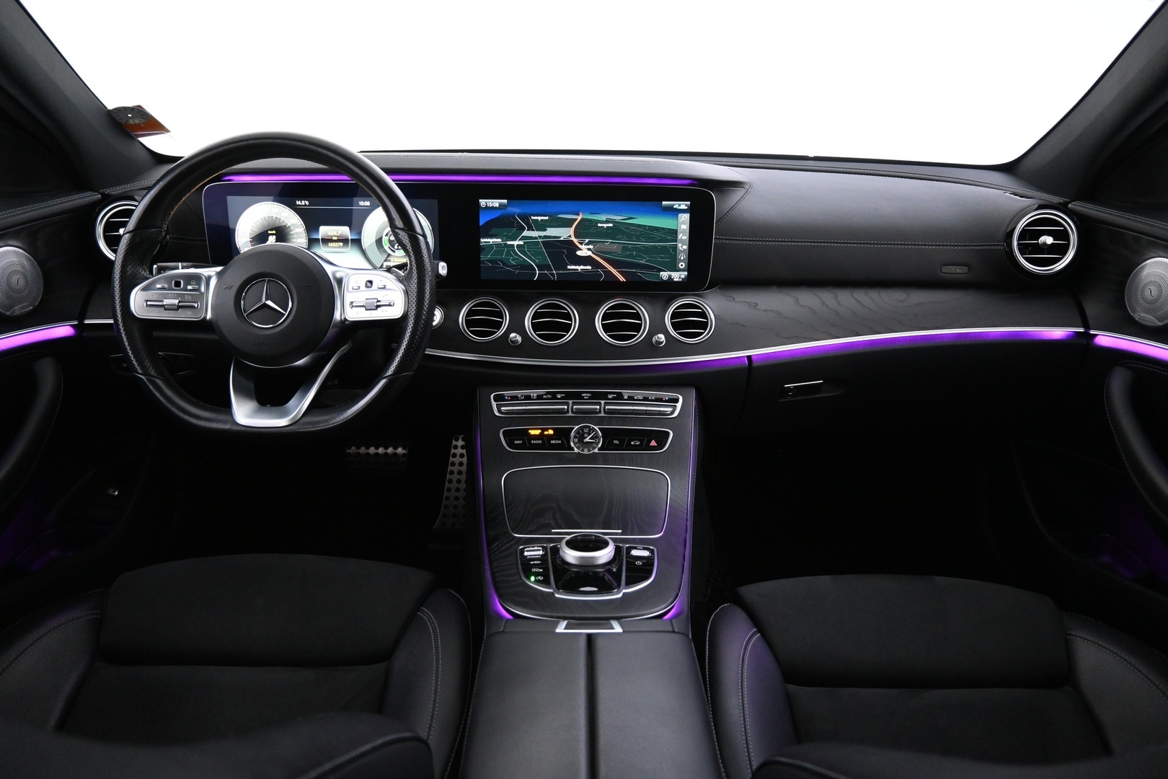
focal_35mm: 24
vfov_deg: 53.1
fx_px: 779
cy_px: 390
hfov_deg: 73.7
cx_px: 584
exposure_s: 1/25
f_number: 3.5
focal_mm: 16
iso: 2800
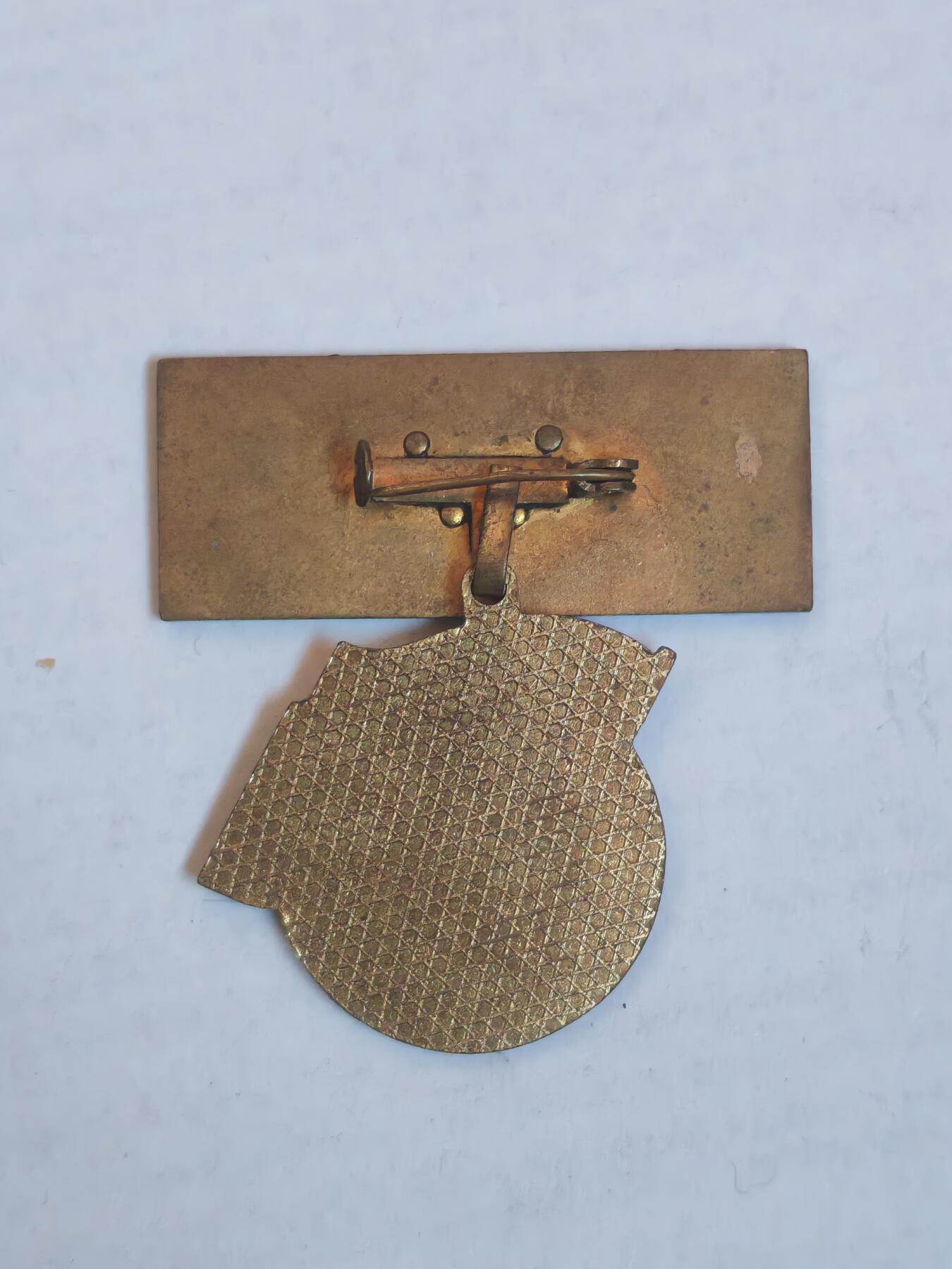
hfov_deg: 21.6
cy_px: 634
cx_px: 476
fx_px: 2493
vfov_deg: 28.6
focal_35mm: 68
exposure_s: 1/50
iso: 640
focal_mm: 5.52
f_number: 1.95
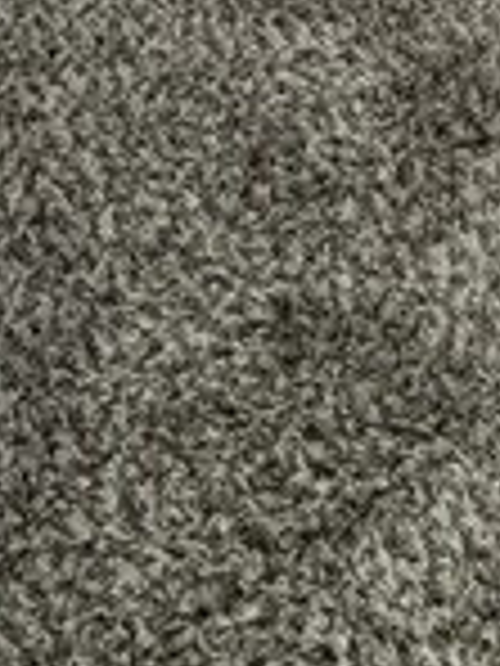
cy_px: -1156
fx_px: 1868
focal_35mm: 97
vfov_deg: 12.5
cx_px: 1234
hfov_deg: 12.0
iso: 320
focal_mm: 2.22
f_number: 2.2
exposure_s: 1/60
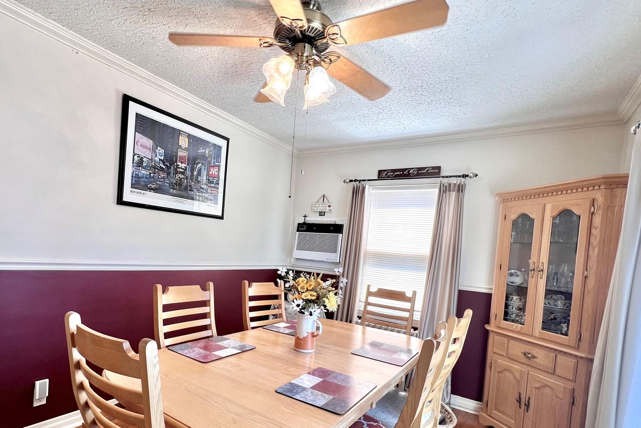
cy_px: 262
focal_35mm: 18
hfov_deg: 89.5
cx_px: 279
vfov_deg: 66.6
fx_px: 321
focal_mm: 1.57
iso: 64
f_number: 1.8
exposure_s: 1/120
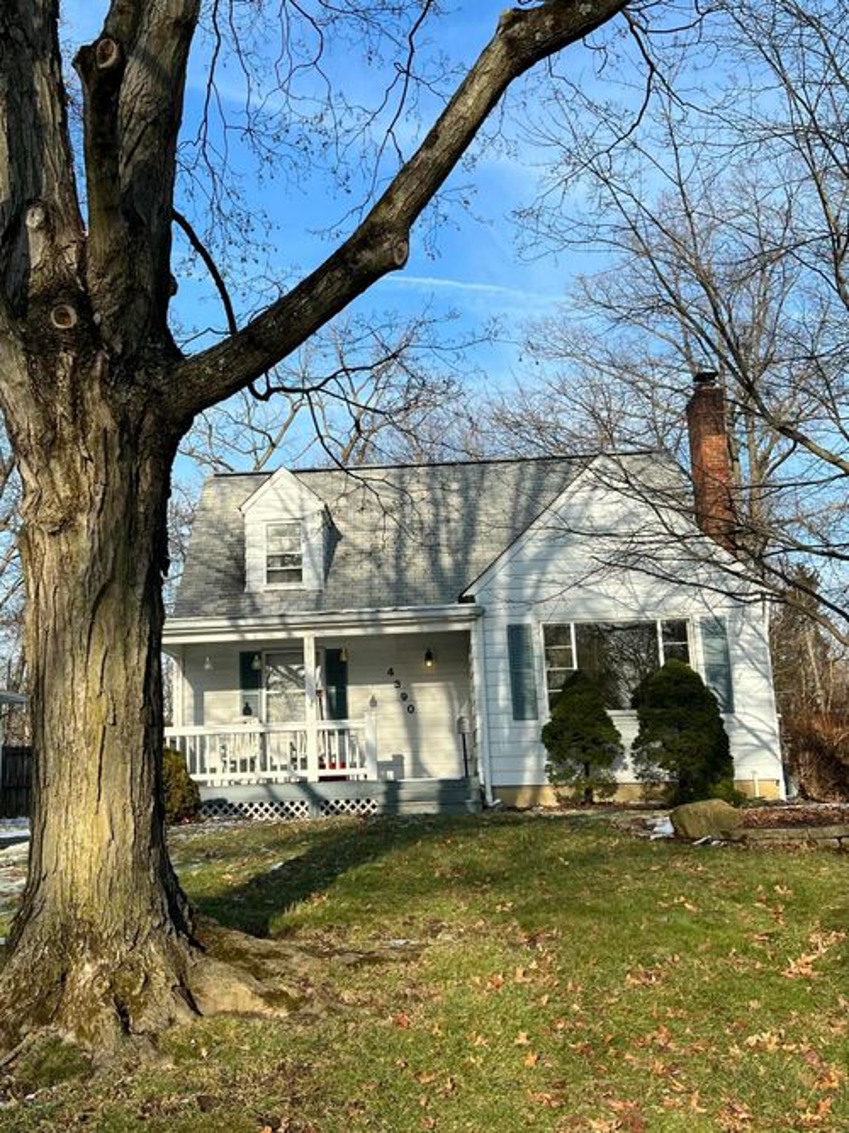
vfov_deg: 67.3
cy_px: 566
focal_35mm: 26
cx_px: 424
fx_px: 851
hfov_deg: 53.0
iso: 50
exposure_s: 1/2404
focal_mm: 5.7
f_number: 1.5
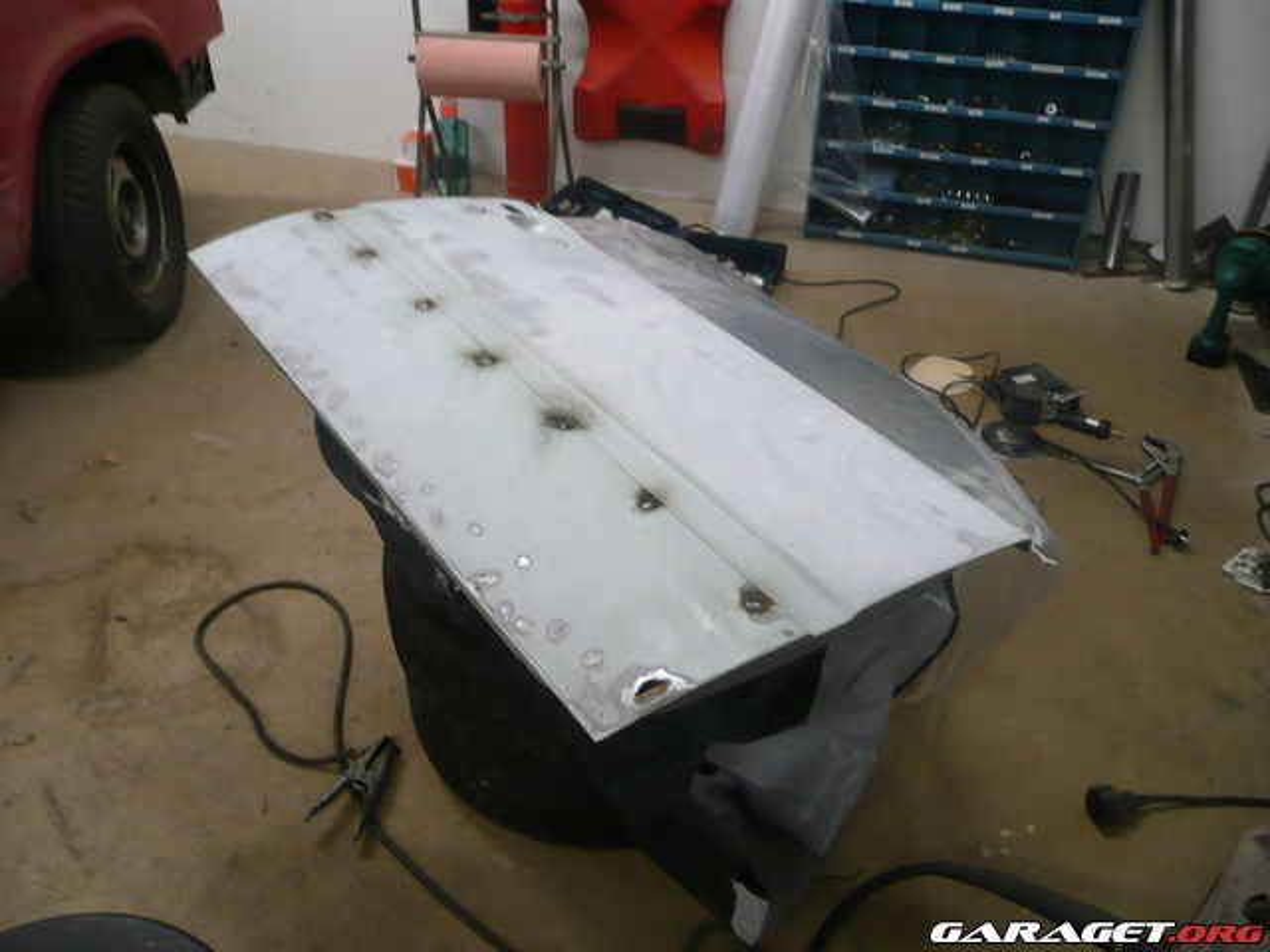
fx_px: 1027
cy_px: 476
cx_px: 635
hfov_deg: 63.4
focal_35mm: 28
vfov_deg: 49.7
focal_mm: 4.6
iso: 200
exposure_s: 1/13
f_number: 3.3
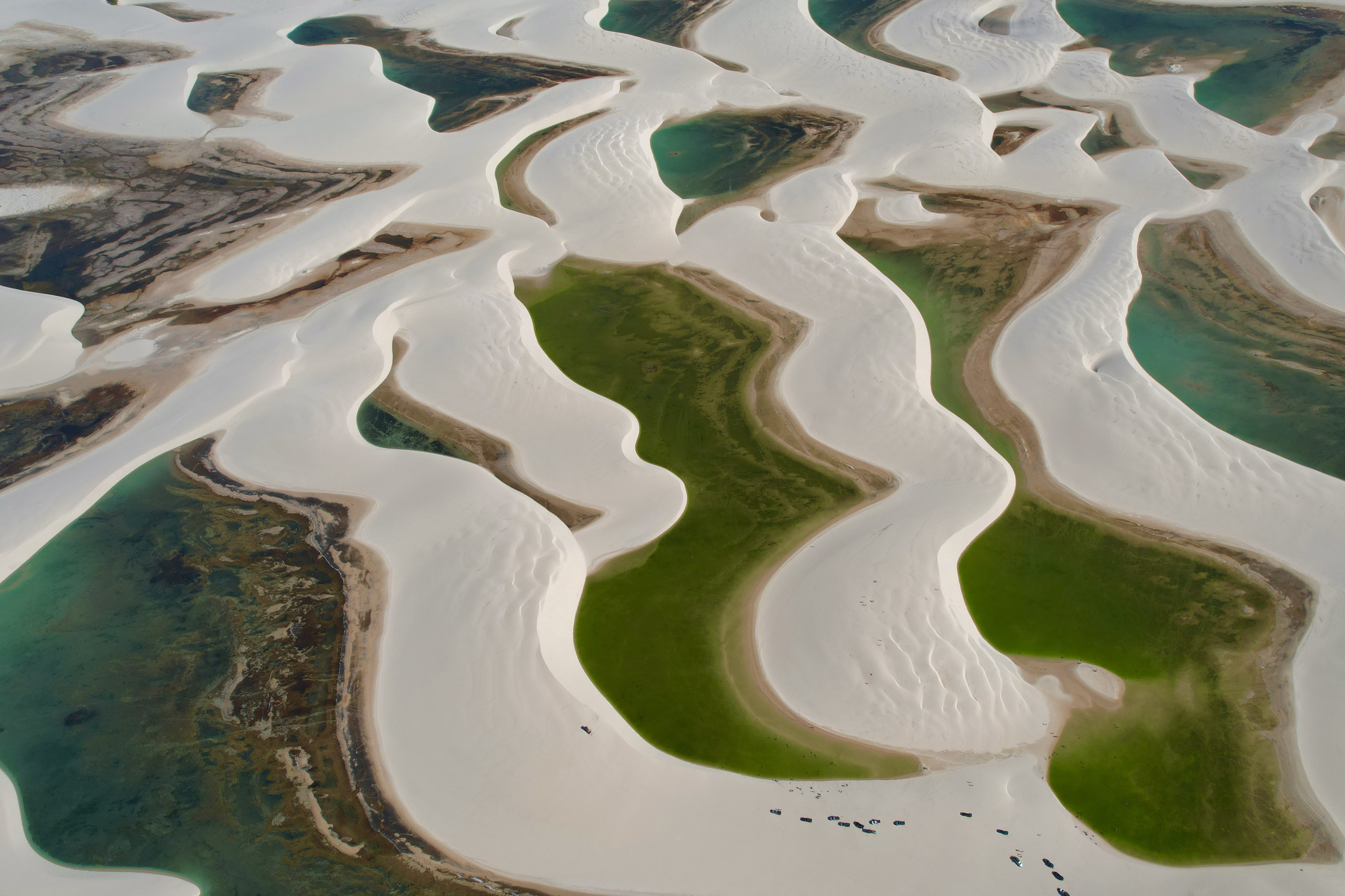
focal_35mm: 22
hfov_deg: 78.6
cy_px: 448
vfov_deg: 57.2
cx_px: 672
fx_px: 822
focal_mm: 8.38
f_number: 2.8
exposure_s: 1/3000
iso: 100
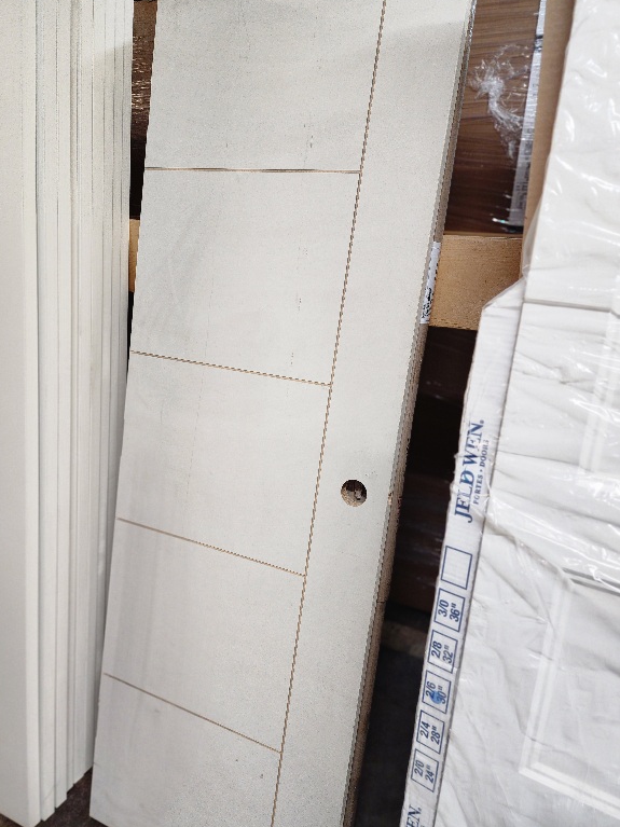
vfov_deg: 71.6
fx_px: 573
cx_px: 298
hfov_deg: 56.8
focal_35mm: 24
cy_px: 416
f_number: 1.8
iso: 320
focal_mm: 6.4
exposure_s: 1/120
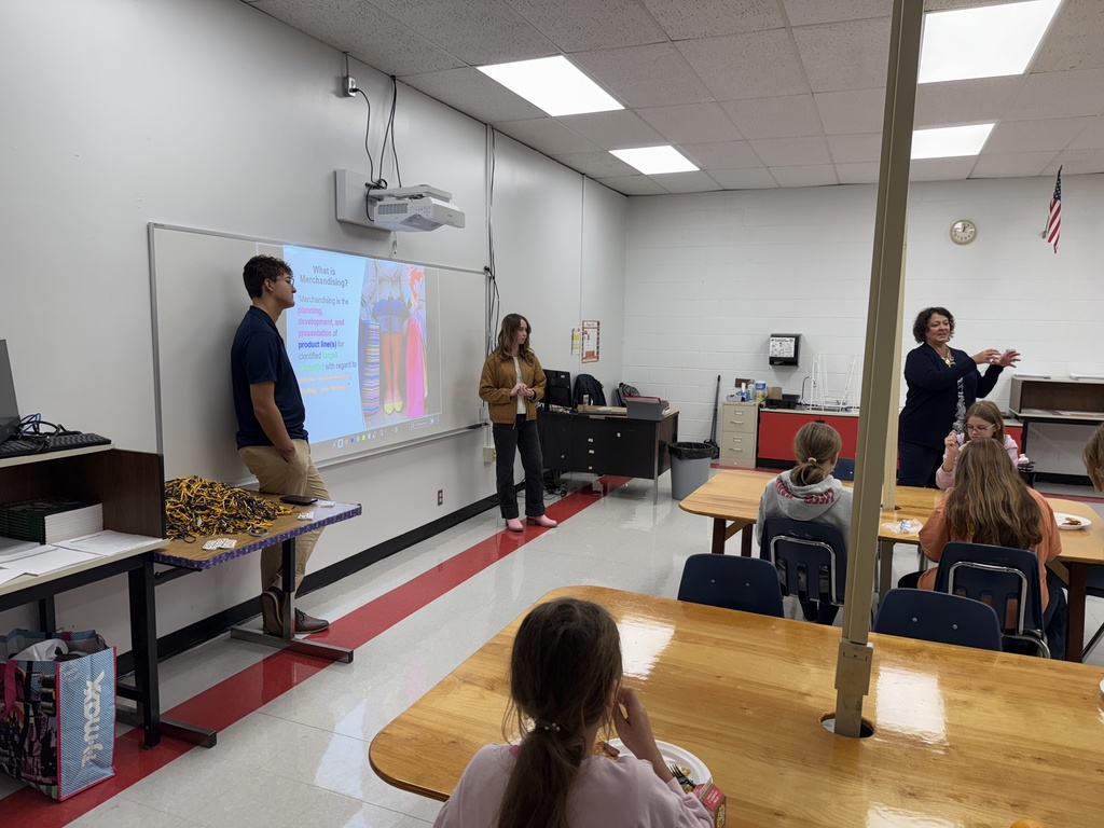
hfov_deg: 71.6
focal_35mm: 24
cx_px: 552
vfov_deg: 56.8
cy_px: 414
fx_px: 765
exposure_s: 1/120
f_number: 1.78
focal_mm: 6.76
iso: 80
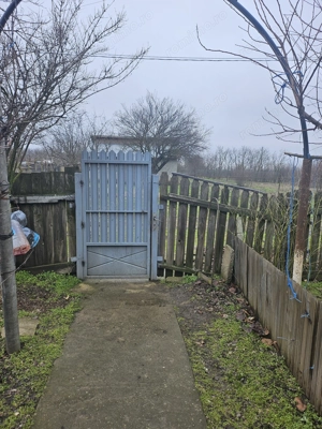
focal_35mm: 24
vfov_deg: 71.6
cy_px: 214
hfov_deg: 56.8
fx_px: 298
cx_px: 161
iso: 50
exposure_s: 1/425
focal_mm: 5
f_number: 1.8
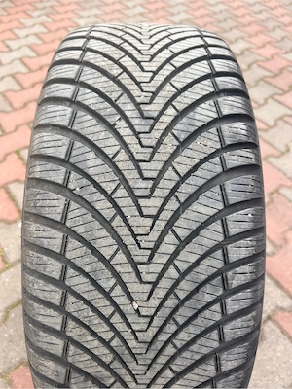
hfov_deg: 53.1
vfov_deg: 67.3
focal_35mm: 26
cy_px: 194
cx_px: 146
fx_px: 292
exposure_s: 1/591
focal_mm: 5.7
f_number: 1.5
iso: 50
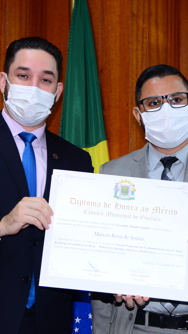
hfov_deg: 11.6
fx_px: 922
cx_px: 91
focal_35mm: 104
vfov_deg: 20.6
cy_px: 168
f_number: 4
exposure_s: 1/60
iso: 1600
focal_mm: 66
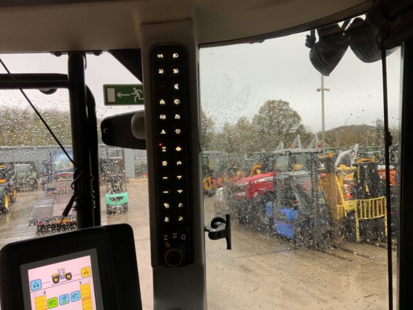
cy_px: 155
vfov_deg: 48.2
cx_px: 206
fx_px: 346
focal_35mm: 29
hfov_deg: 61.7
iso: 64
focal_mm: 3
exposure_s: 1/109
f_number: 1.8
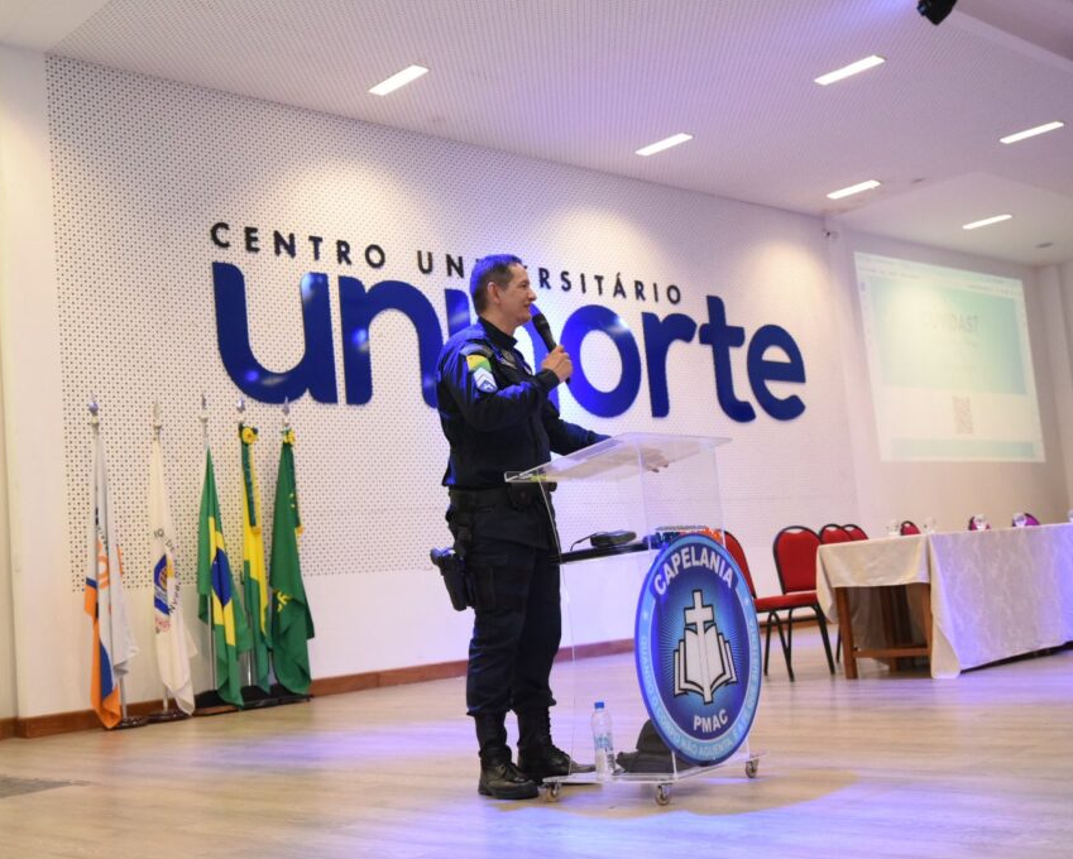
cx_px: 527
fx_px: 1366
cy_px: 430
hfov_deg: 42.9
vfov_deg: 34.9
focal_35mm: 43
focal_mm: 38
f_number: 3.5
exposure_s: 1/160
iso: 5000
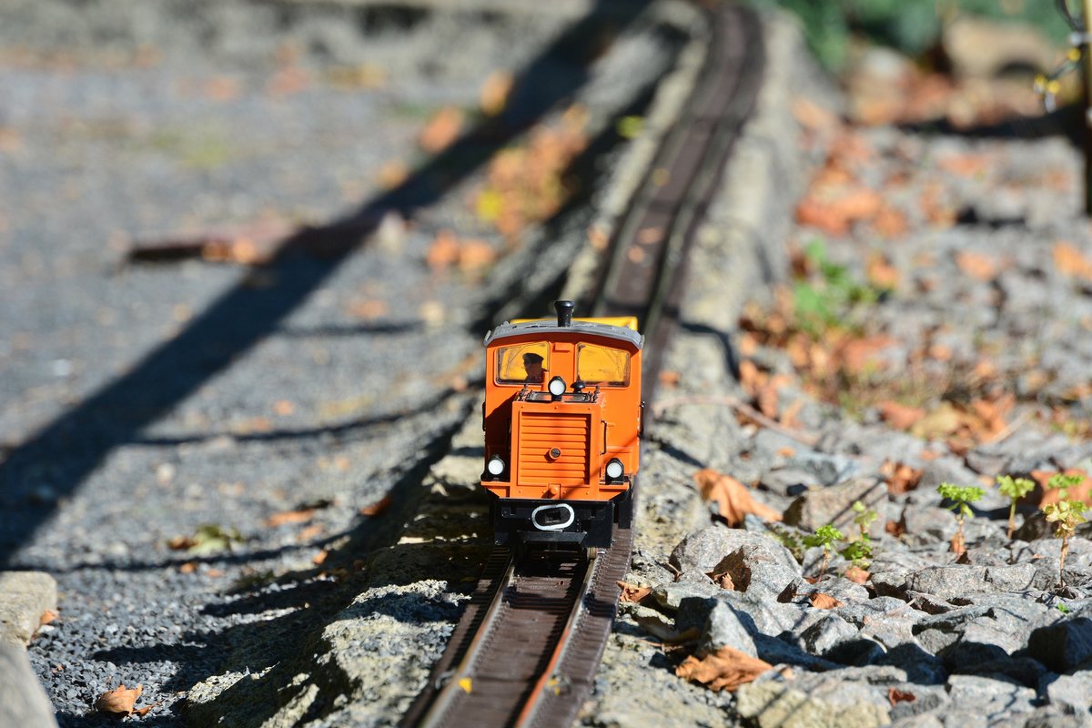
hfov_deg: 6.9
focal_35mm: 300
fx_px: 9099
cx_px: 546
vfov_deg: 4.6
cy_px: 364
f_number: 8
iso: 250
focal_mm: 200
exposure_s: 1/640
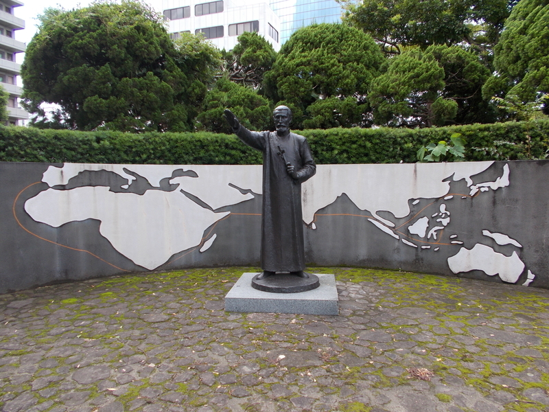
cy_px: 206
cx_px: 274
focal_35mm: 26
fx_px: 412
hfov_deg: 67.3
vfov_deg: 53.1
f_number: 3.2
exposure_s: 1/250
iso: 80
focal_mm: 4.6
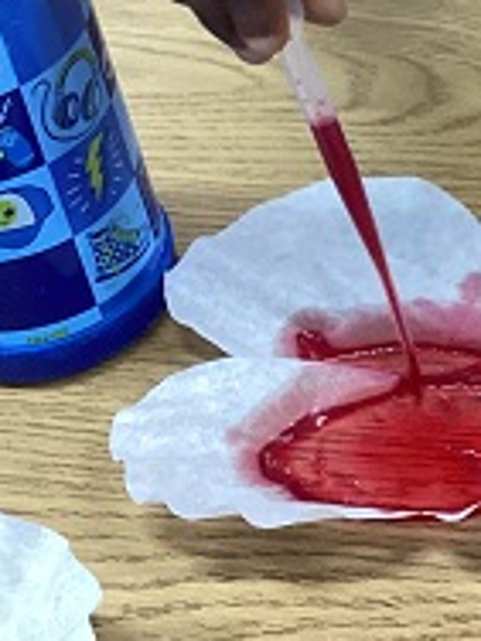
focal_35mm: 110
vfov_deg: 17.7
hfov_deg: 12.4
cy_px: 109
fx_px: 2038
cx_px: 849
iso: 250
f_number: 2.4
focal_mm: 3.3
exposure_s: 1/60
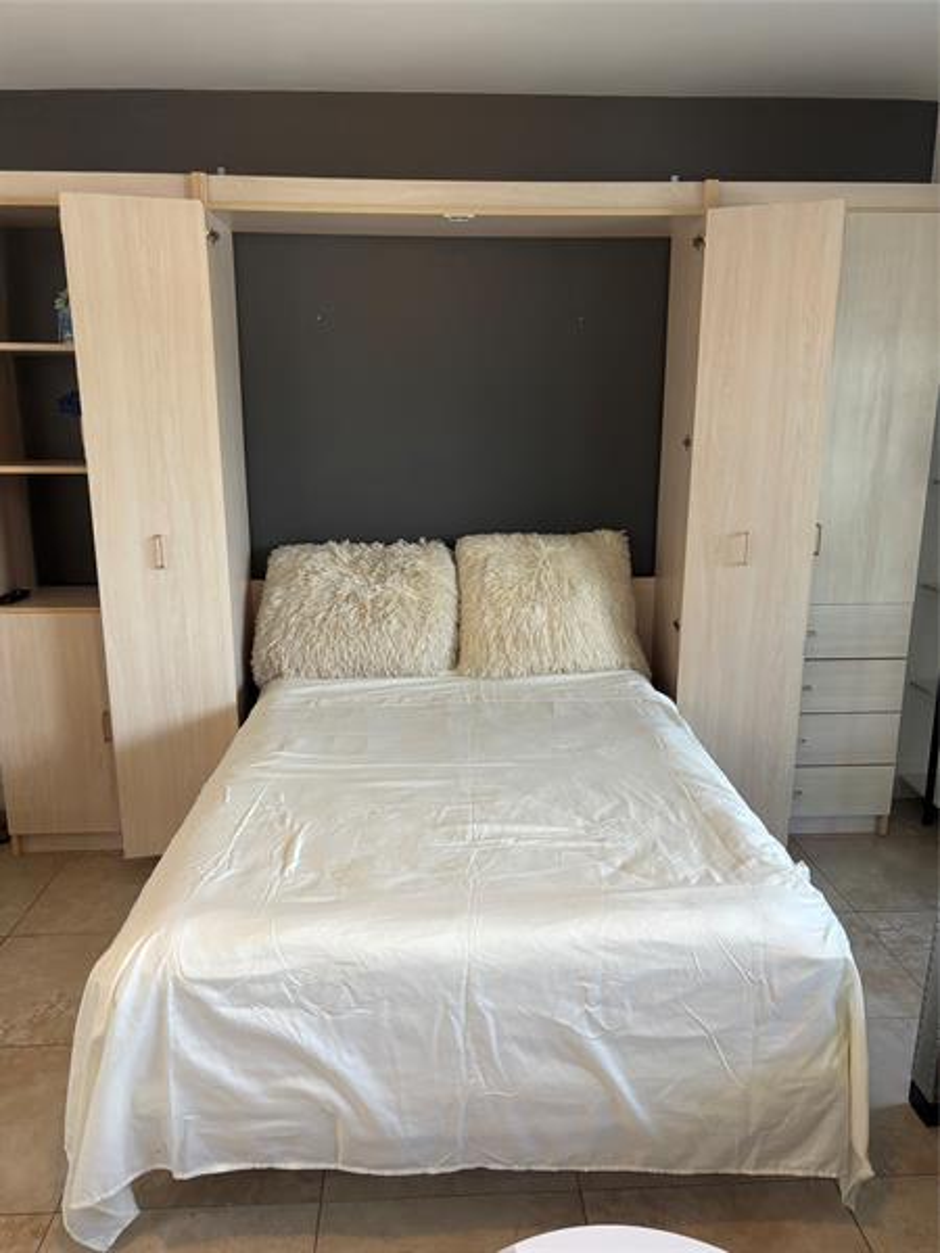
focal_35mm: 26
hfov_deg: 53.1
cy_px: 626
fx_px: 941
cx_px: 470
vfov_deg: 67.3
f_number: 1.6
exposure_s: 1/60
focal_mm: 5.96
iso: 200
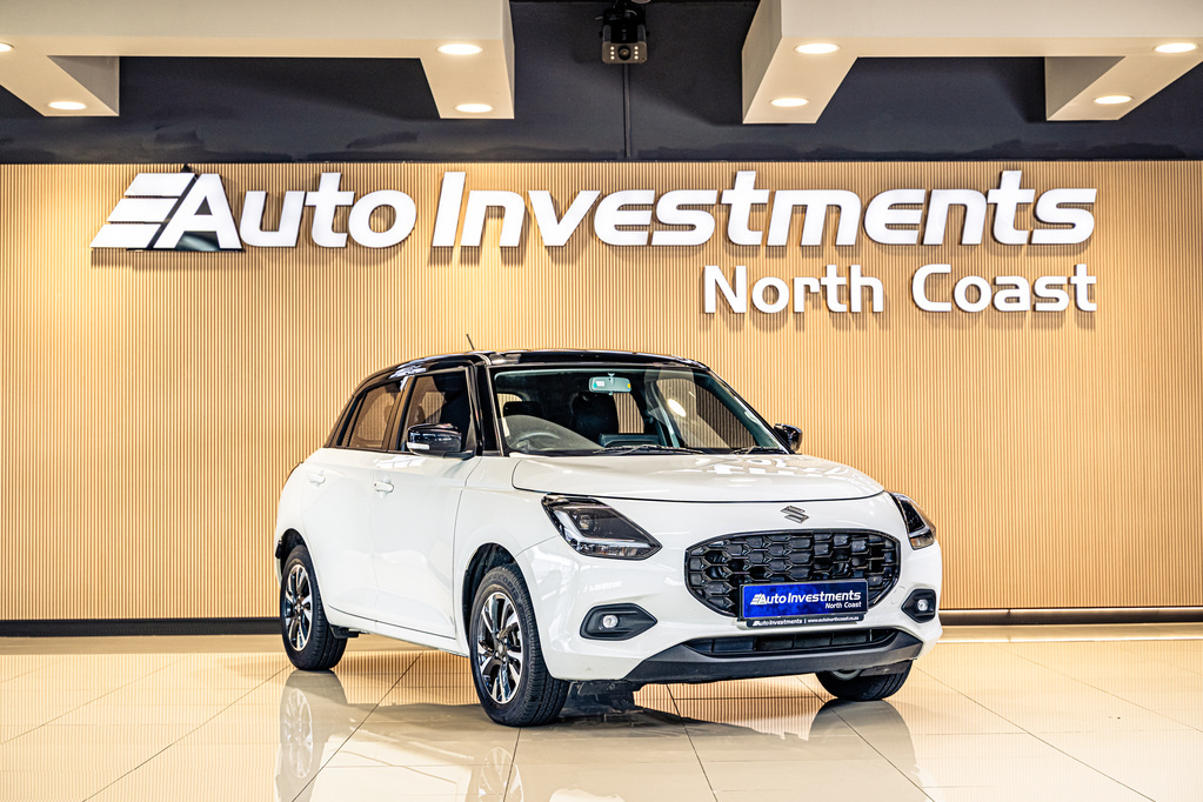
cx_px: 602
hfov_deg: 35.1
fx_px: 1905
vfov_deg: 23.8
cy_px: 401
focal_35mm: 57
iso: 500
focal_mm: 57
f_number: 4
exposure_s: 1/125
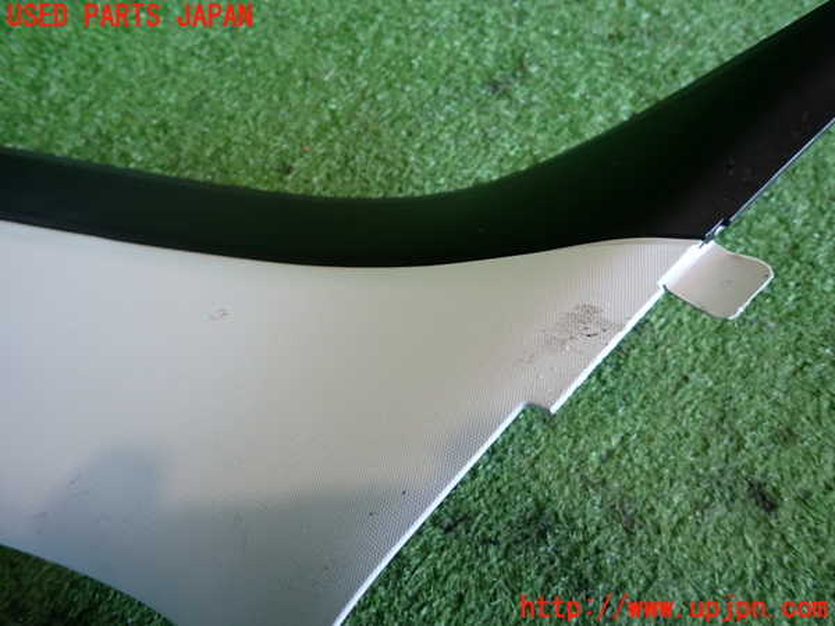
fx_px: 603
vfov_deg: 54.9
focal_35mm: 25
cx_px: 418
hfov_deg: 69.4
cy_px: 313
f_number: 2
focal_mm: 4.5
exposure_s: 1/40
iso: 200
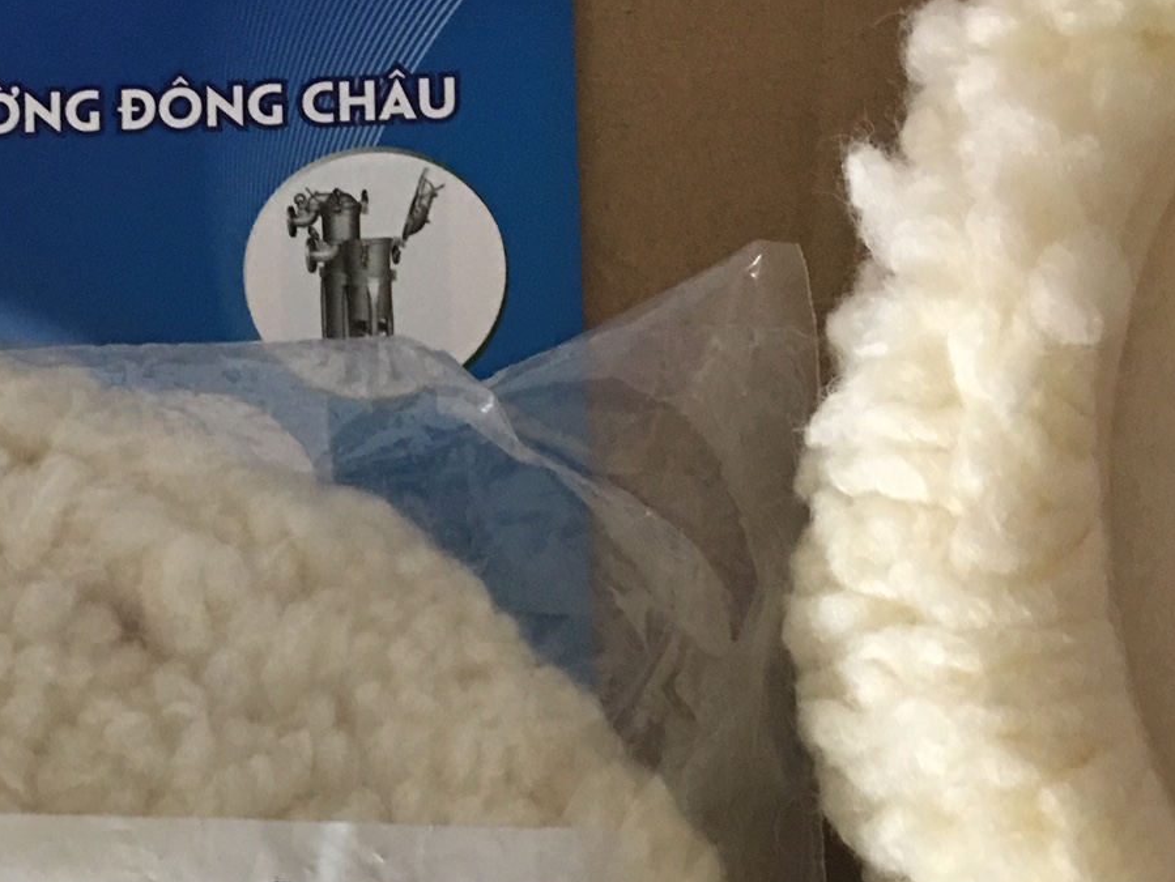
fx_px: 2207
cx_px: -25
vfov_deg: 22.0
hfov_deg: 27.9
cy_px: 815
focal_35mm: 65
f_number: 2.2
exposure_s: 1/8
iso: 100
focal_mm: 4.15
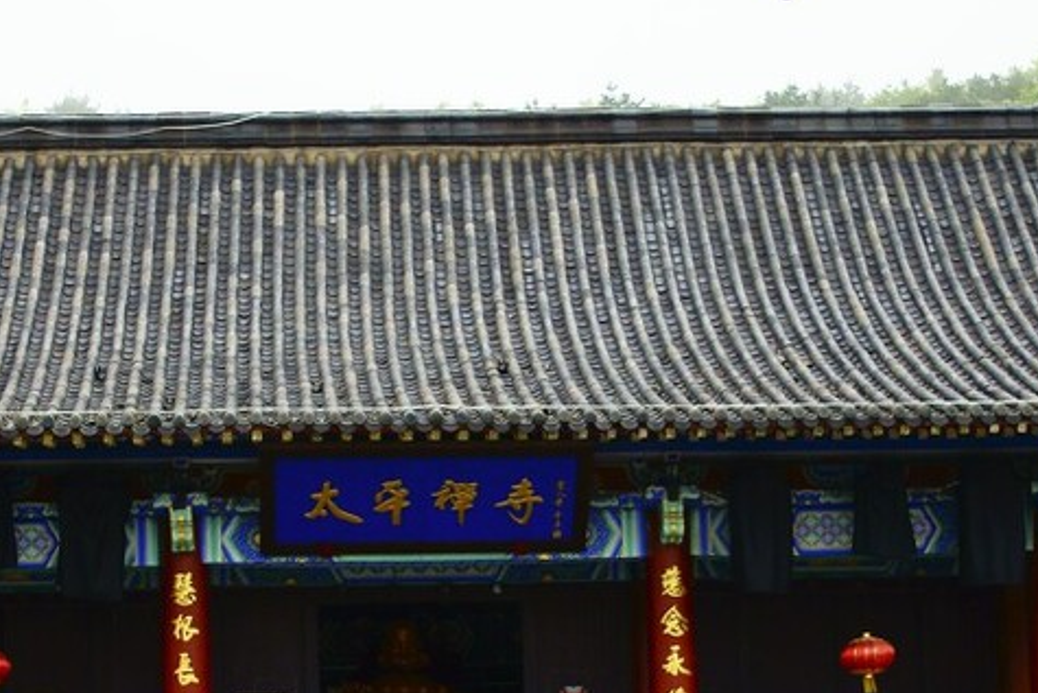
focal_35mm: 106
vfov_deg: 12.8
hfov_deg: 19.3
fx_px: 3057
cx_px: 455
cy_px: 701
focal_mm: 28
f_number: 2.8
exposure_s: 1/320
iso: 200
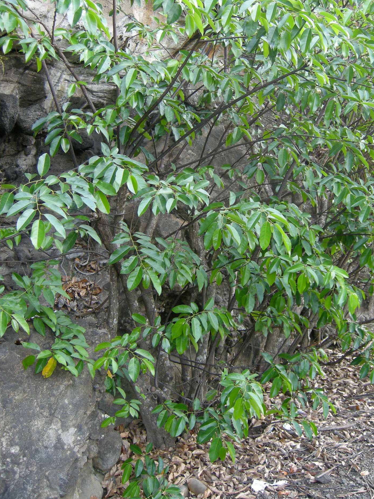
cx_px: 225
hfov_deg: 32.1
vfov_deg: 41.9
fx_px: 648
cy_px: 206
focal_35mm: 45
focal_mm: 7.5
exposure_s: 1/50
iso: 102
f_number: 2.7
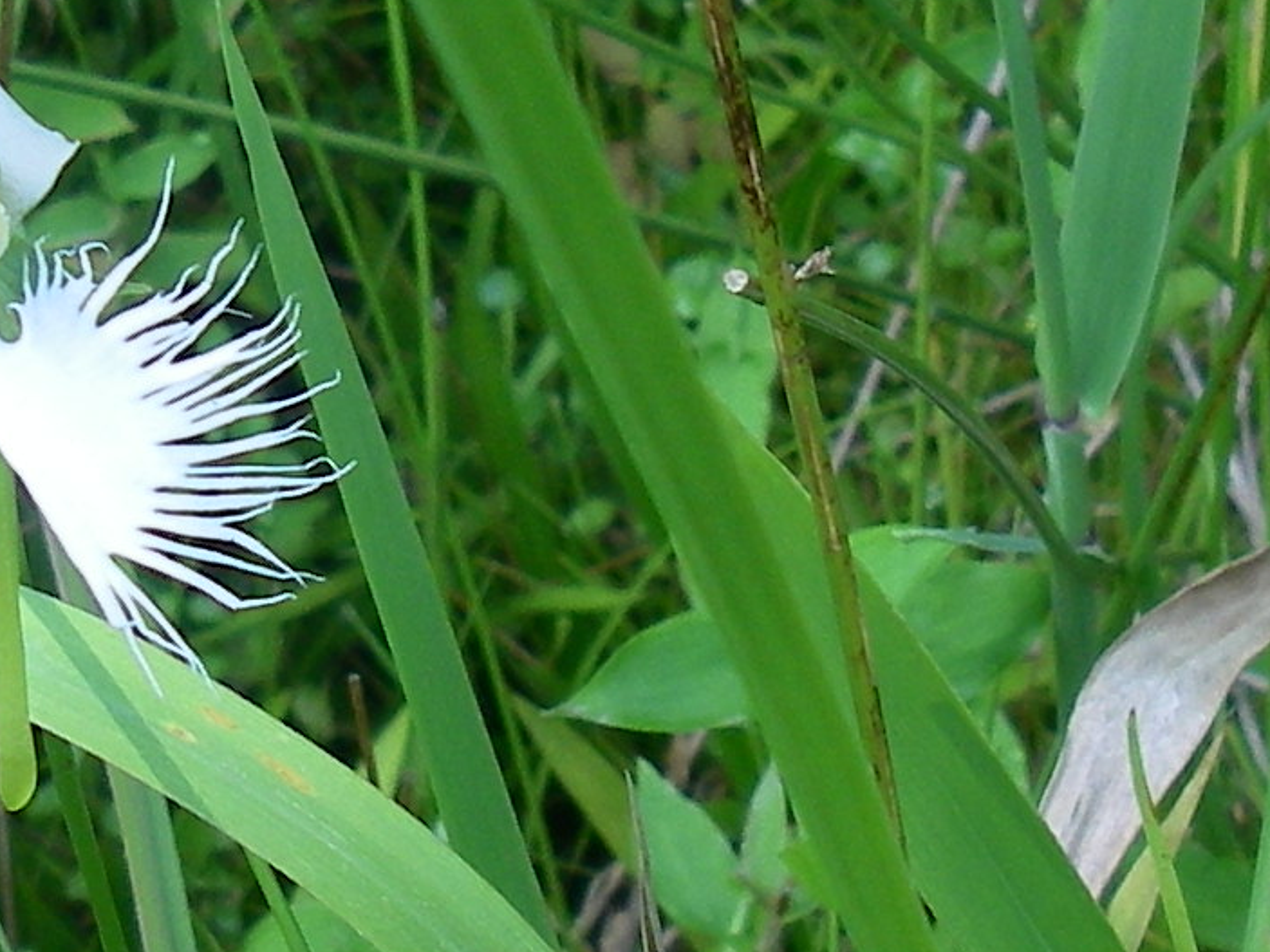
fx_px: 6089
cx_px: 157
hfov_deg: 11.8
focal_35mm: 166
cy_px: 352
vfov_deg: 8.9
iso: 64
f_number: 3.3
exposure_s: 1/80
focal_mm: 6.3
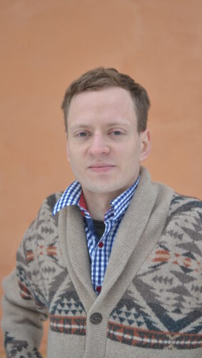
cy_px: 179
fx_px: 751
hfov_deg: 15.3
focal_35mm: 79
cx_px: 101
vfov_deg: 26.8
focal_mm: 50
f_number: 1.8
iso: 400
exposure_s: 1/2000
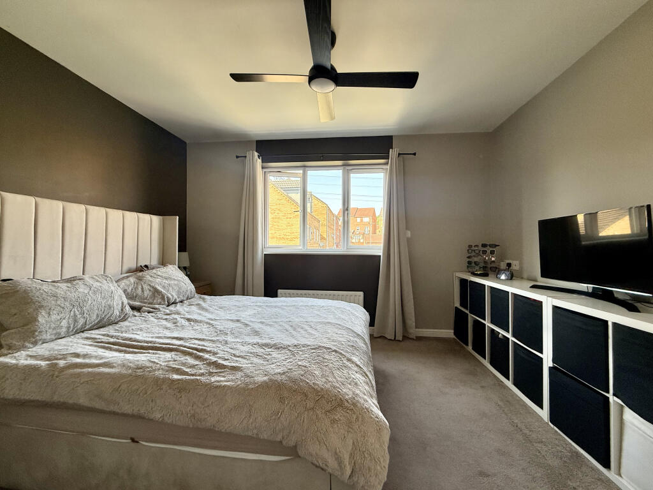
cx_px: 326
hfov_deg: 102.1
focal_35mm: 14
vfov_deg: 85.7
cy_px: 245
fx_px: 264
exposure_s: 1/99
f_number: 2.2
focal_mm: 2.22
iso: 125
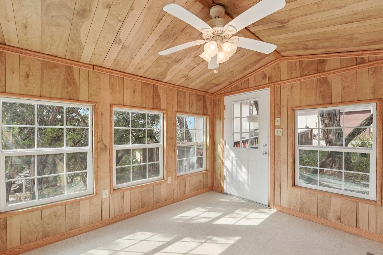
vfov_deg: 77.3
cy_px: 134
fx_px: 160
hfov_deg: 100.4
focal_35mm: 15
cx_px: 189
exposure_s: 1/160
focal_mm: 14
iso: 400
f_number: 8
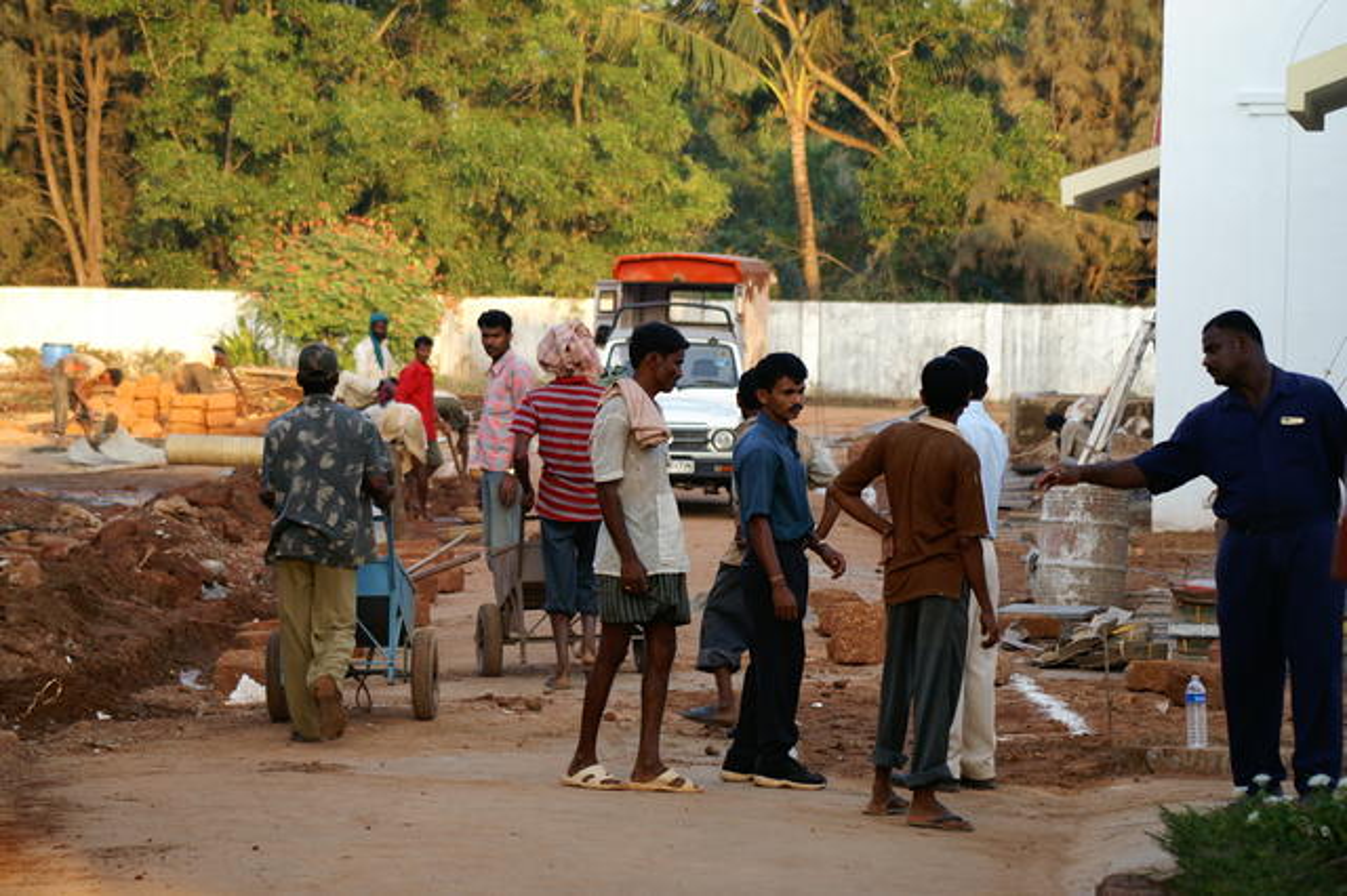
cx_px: 674
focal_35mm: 150
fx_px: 5609
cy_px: 448
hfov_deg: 13.7
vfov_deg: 9.1
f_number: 5.6
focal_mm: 100
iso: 200
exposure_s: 1/160
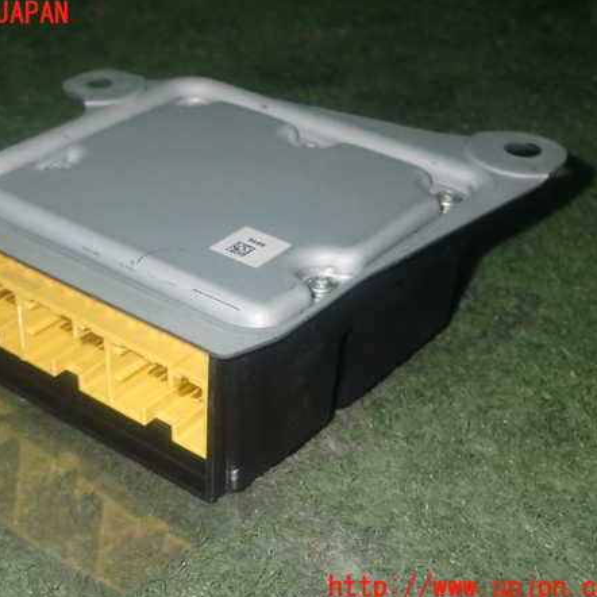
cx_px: 228
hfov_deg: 28.5
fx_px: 1171
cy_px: 301
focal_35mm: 60
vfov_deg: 28.6
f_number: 9
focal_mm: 9.01
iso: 800
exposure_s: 1/50
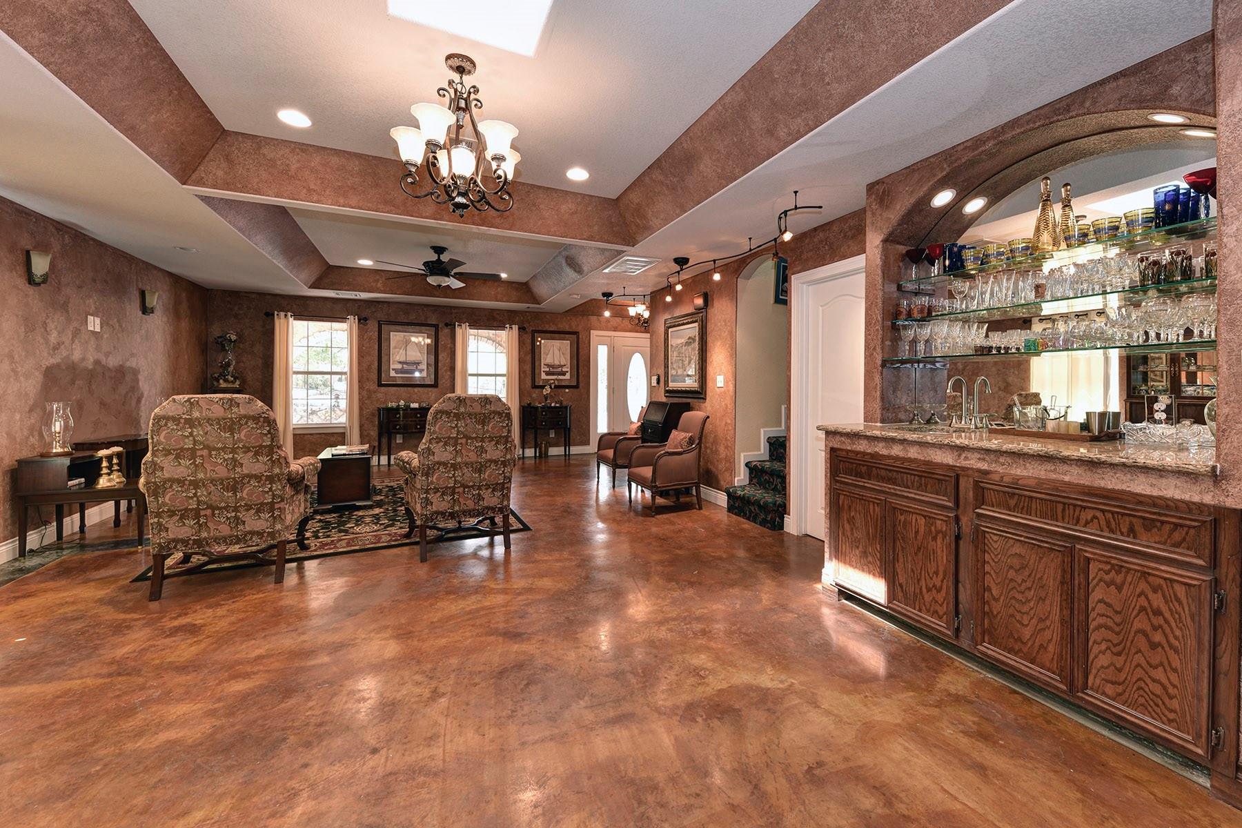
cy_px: 414
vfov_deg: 81.2
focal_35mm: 14
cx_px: 621
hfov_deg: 104.3
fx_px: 483
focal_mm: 14
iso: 320
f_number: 7.1
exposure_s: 1/10
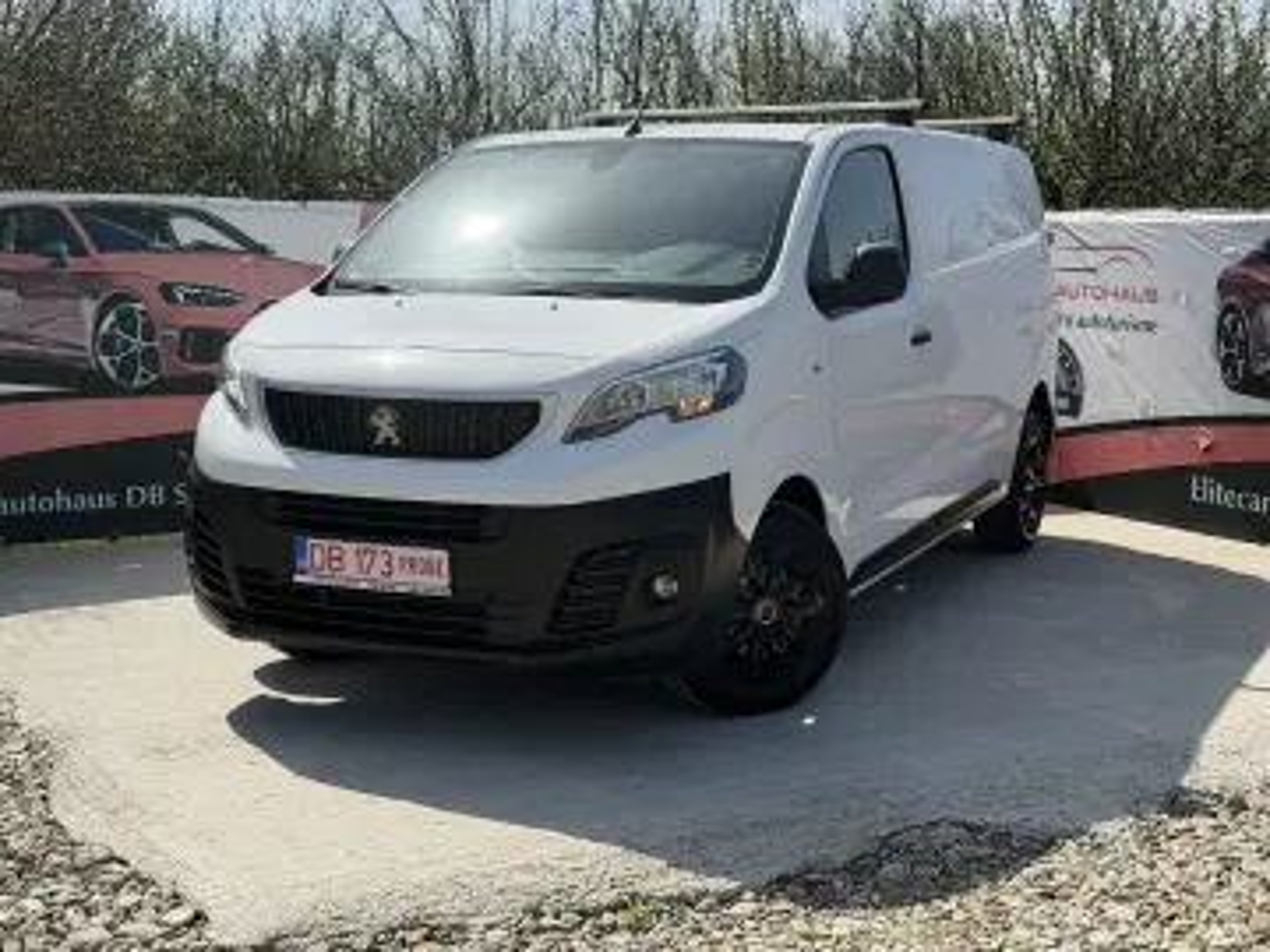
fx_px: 1761
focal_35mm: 48
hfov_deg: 39.7
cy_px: 476
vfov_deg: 30.3
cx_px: 635
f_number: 1.78
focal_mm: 6.76
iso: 80
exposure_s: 1/7143
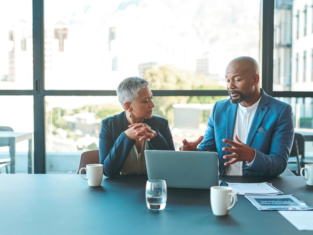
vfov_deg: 23.7
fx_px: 561
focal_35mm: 62
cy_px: 126
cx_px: 157
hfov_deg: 31.2
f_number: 2.8
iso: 250
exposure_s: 1/200
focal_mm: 50
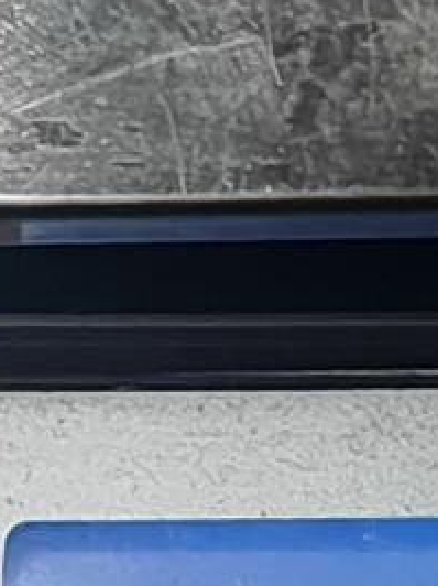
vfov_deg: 11.1
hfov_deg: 8.3
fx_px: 2974
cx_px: 546
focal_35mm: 176
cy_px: -88
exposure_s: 1/50
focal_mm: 1.82
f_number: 2
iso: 160
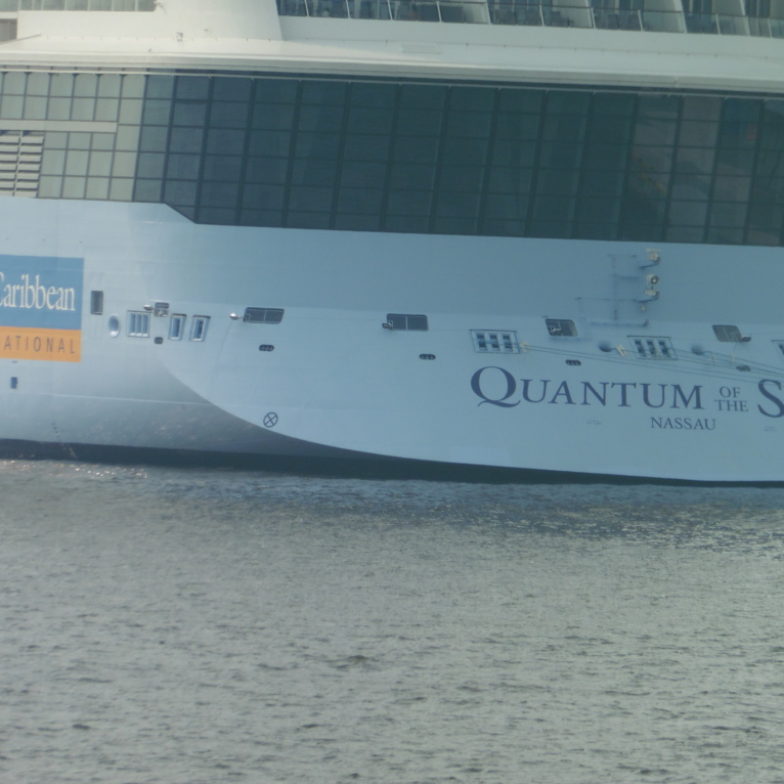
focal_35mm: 513
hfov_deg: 3.4
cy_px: 392
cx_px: 363
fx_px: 13145
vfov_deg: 3.4
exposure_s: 1/640
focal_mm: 77.4
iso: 100
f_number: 6.2
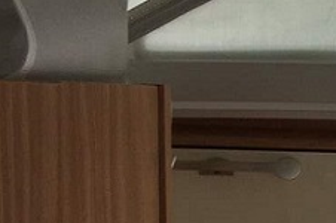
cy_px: 233
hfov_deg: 14.9
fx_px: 1090
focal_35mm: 117
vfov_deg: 11.5
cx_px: 637
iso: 32
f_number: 2.2
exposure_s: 1/425
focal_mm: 4.15
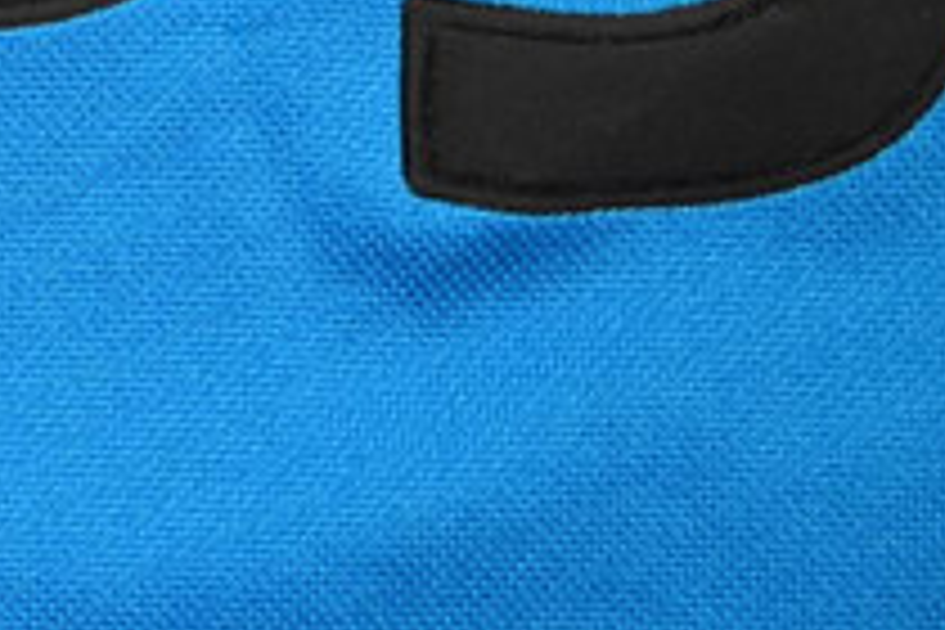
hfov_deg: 11.7
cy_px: -27
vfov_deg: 9.4
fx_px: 3816
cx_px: -1276
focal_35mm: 145
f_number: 4.8
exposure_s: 1/100
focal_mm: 30.5
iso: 200
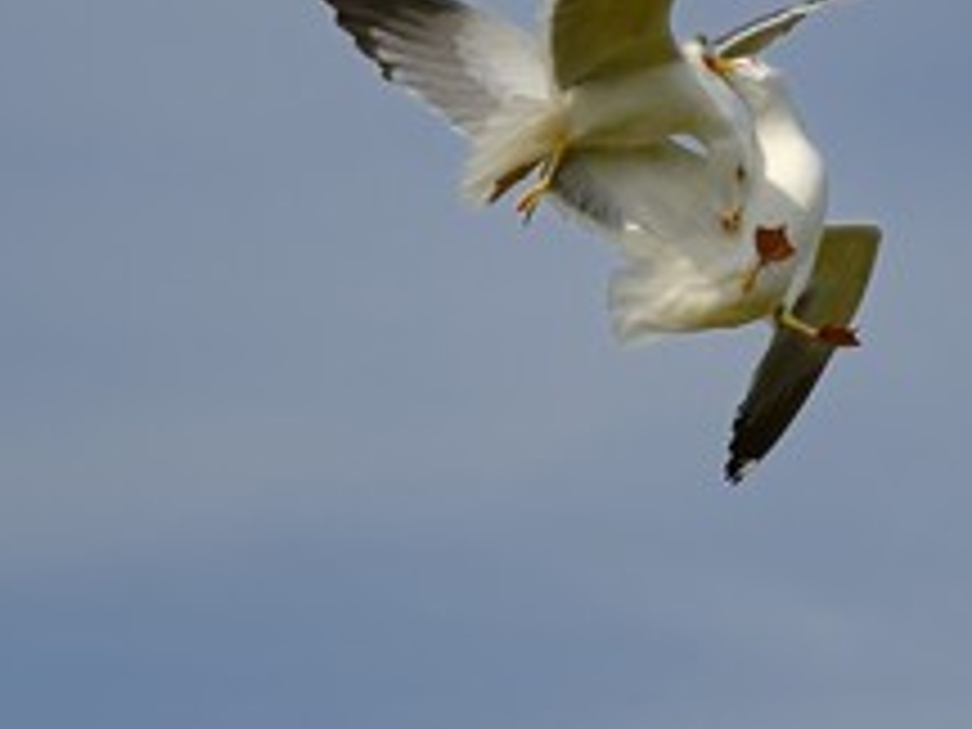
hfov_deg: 5.3
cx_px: 706
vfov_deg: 4.0
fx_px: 10502
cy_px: 153
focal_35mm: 374
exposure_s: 1/1000
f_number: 11
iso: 400
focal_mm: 200
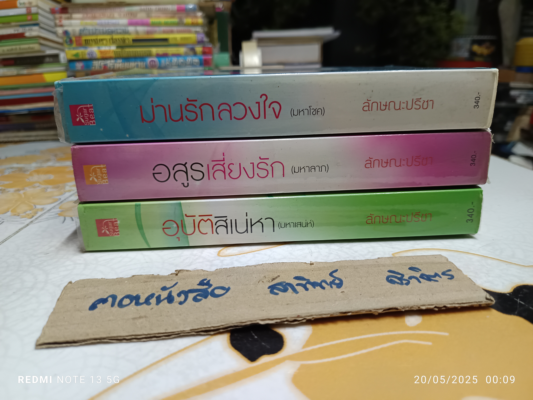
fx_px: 370
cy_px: 200
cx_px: 266
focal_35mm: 24
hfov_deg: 71.6
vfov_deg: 56.8
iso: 968
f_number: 1.7
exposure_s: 1/25
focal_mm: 5.31
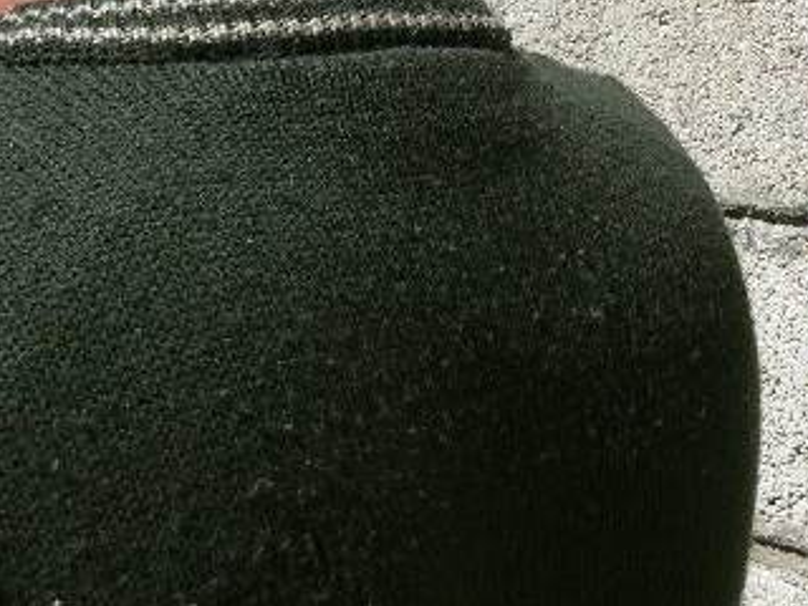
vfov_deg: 20.6
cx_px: 480
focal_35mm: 70
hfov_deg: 27.7
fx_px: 1634
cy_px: 66
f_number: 5.6
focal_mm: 7.4
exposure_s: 1/320
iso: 80
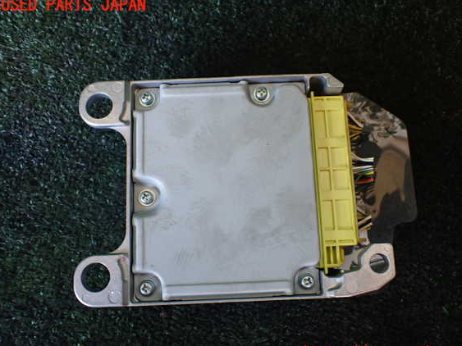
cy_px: 180
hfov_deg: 56.8
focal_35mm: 32
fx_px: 427
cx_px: 243
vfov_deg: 44.1
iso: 500
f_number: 2.3
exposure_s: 1/125
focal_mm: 5.4
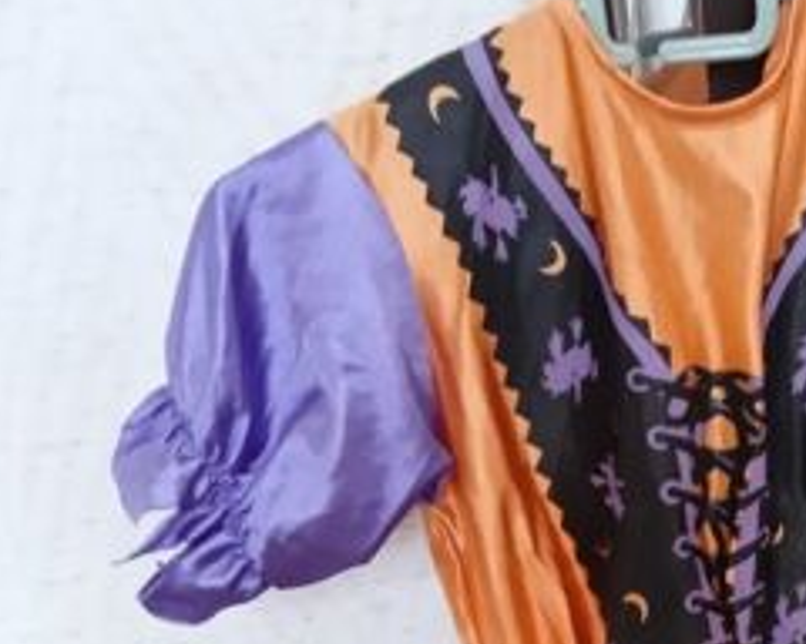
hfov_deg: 25.0
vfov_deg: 19.5
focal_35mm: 73
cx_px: 779
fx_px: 1741
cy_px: 805
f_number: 2.2
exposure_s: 1/14.3
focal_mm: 3.43
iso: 2429
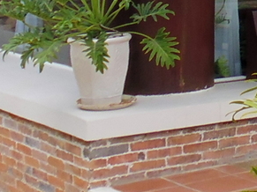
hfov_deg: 13.7
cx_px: 427
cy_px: -161
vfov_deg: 10.5
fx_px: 980
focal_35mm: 132
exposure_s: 1/500
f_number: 2.8
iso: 160
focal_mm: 4.3
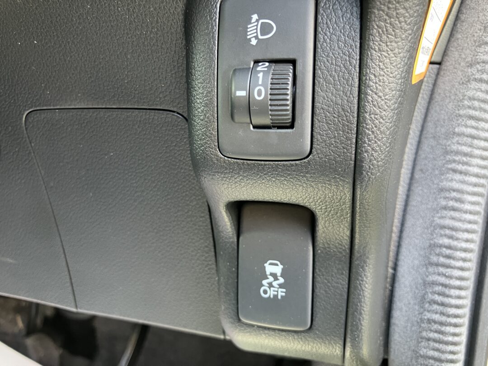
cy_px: 183
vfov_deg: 49.7
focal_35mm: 28
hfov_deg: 63.4
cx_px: 244
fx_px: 395
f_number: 1.8
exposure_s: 1/60
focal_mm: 3.99
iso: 160
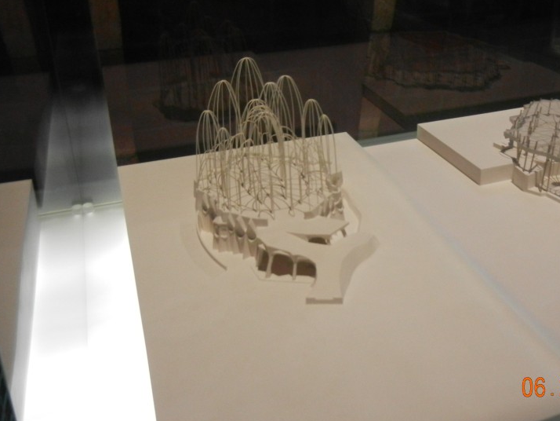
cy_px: 148
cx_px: 367
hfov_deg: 43.3
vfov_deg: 33.4
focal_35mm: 43
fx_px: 696
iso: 640
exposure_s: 1/91
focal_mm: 5.4
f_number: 3.5
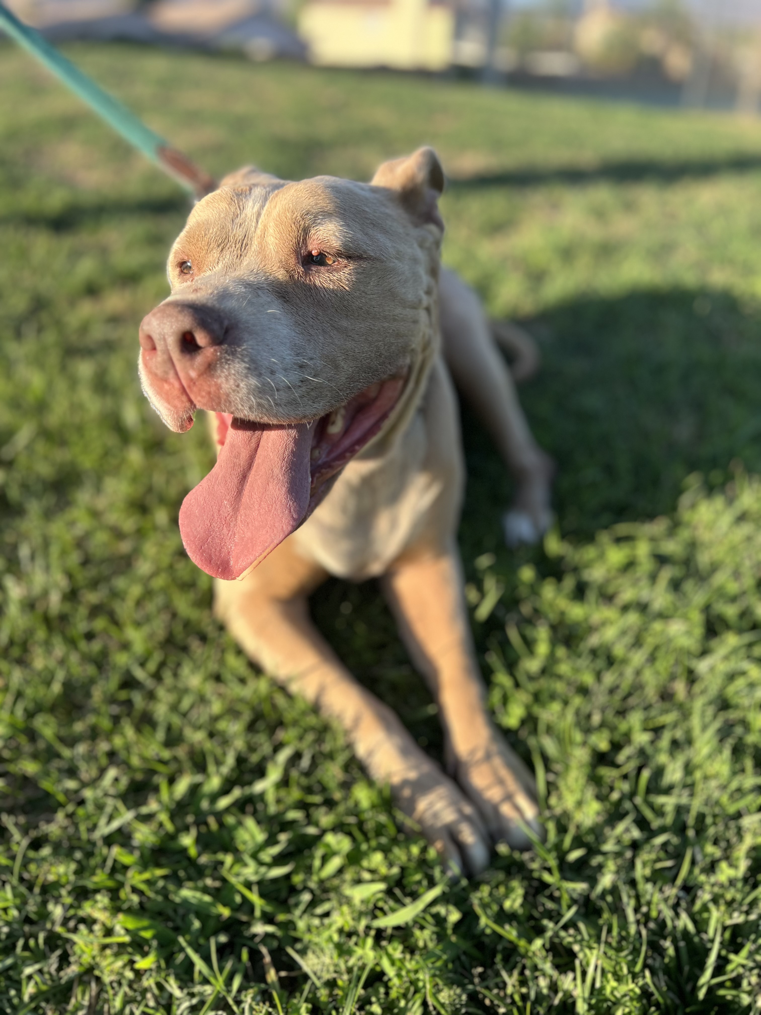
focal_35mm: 26
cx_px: 380
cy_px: 508
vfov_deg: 67.3
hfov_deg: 53.1
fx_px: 762
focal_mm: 5.7
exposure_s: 1/940
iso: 50
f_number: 1.5
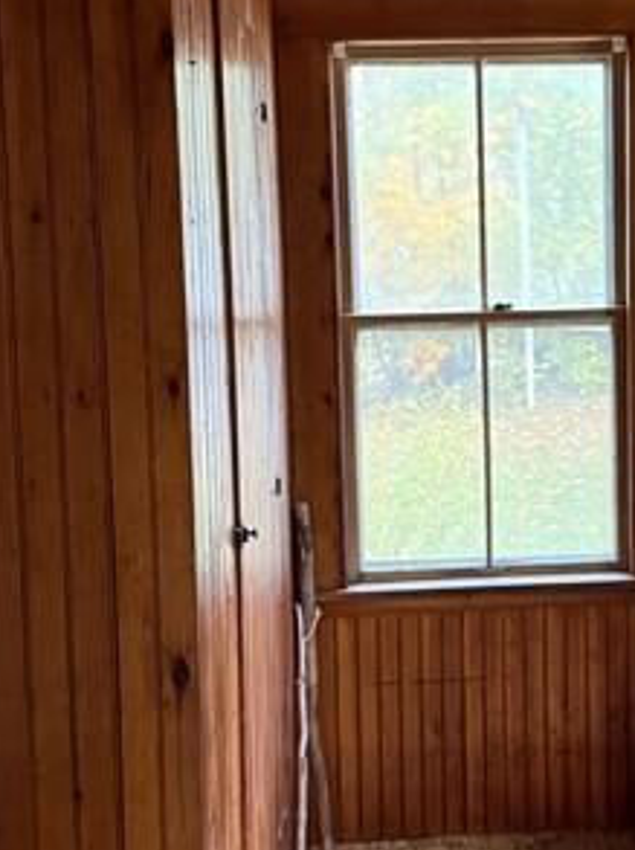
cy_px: 432
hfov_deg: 22.6
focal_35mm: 63
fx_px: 1544
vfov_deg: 30.8
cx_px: 580
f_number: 1.78
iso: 640
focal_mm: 6.76
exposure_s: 1/60
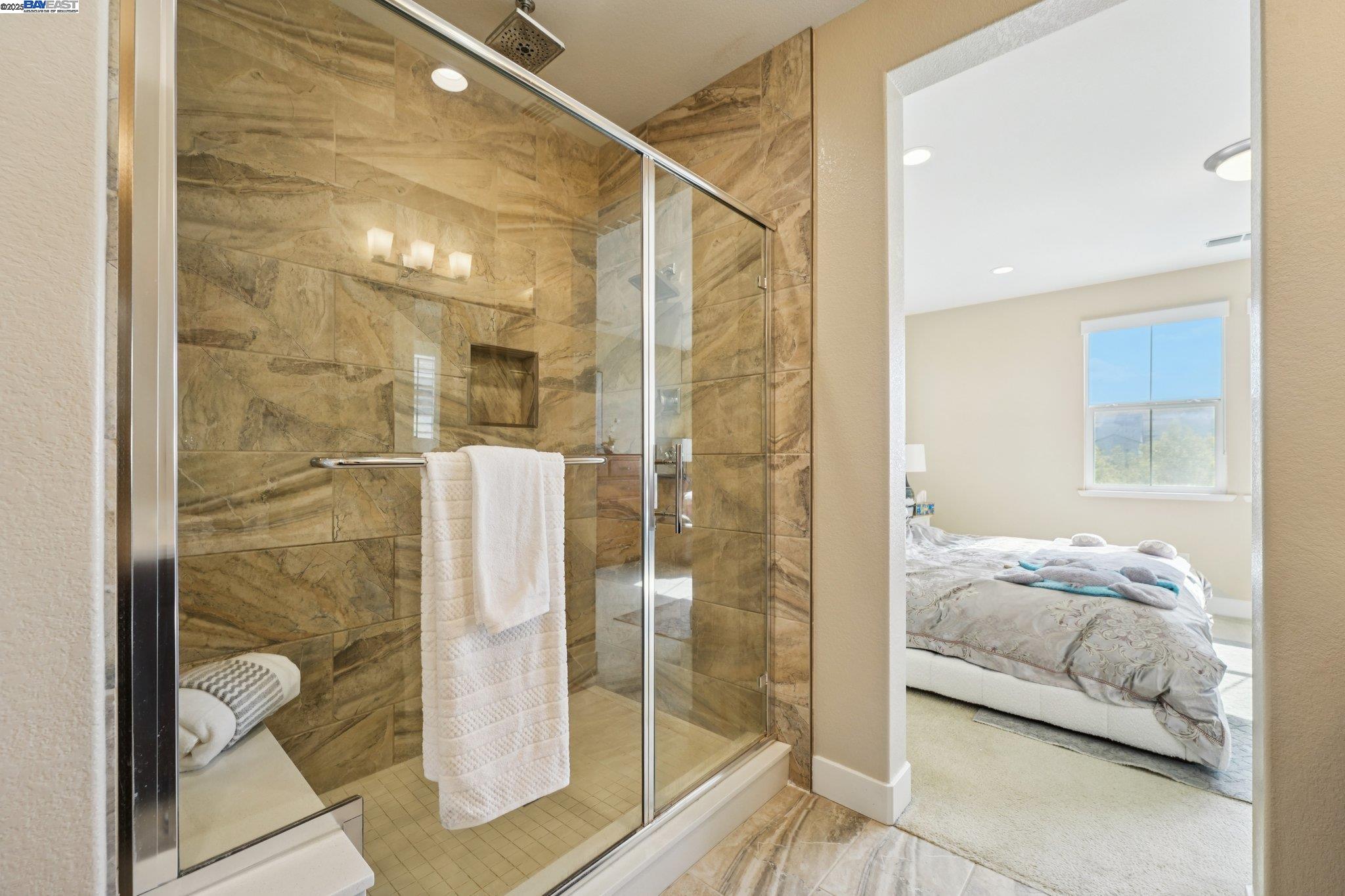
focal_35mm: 14
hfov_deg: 104.3
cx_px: 672
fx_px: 523
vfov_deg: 81.2
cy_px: 448
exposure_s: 1/80
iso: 640
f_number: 8
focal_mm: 14
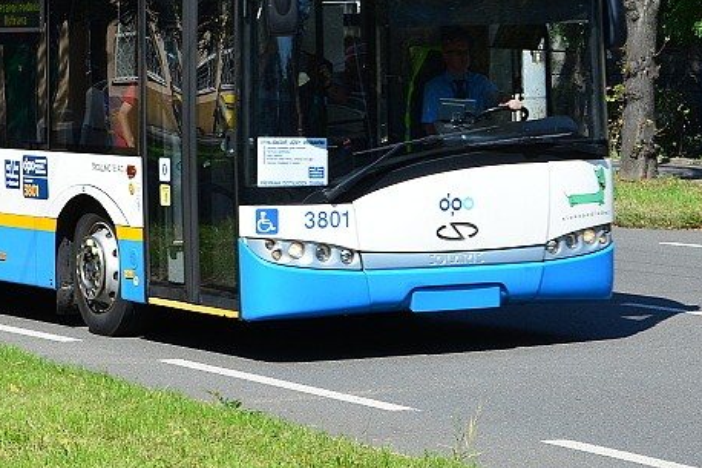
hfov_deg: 12.4
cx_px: 239
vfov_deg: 8.3
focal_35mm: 165
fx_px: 3216
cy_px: -12
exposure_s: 1/320
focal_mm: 42
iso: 200
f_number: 9
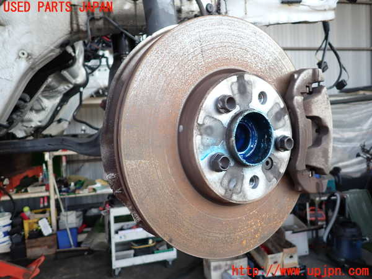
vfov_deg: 54.9
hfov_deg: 69.4
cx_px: 186
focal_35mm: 25
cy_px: 140
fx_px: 269
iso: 100
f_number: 2
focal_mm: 4.5
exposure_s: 1/160
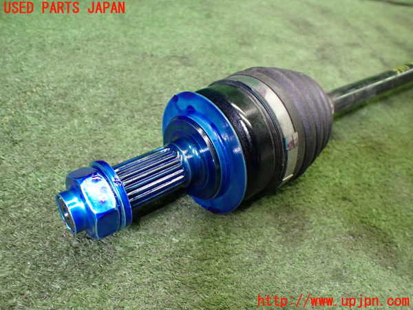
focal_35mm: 30
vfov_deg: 46.8
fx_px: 358
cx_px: 206
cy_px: 155
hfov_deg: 60.0
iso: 640
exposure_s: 1/125
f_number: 2.3
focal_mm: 5.4
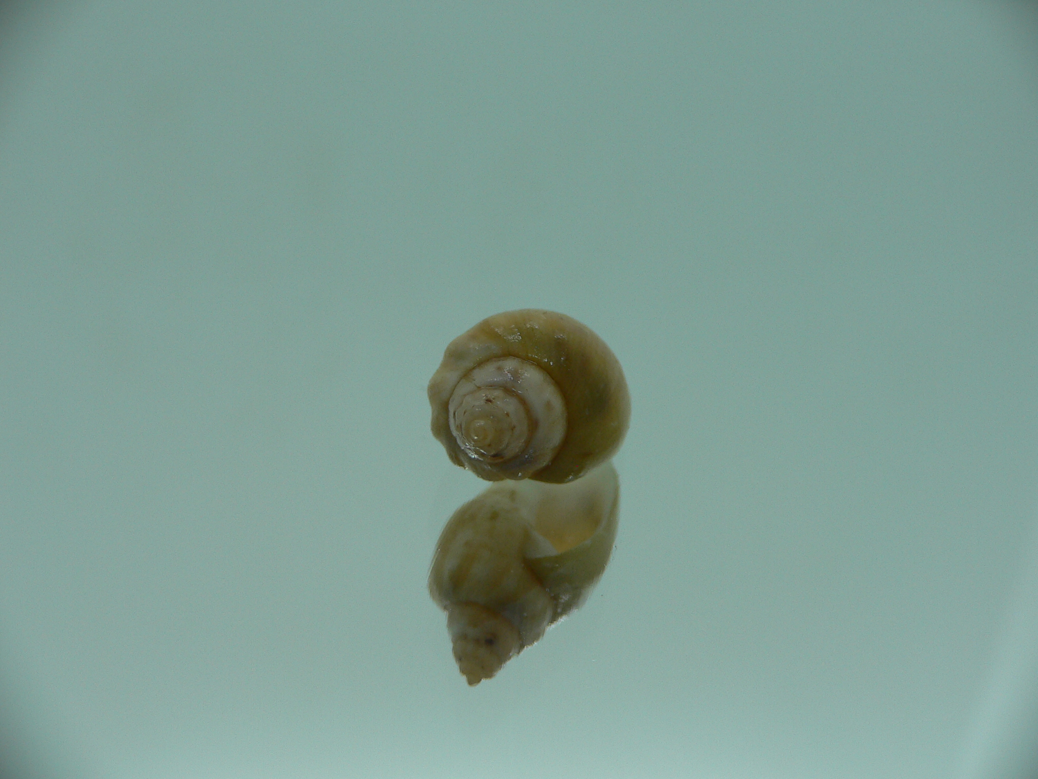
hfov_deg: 52.6
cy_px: 390
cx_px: 519
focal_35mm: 35
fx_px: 1050
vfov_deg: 40.7
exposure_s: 1/80
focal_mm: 4.6
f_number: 2.8
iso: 80
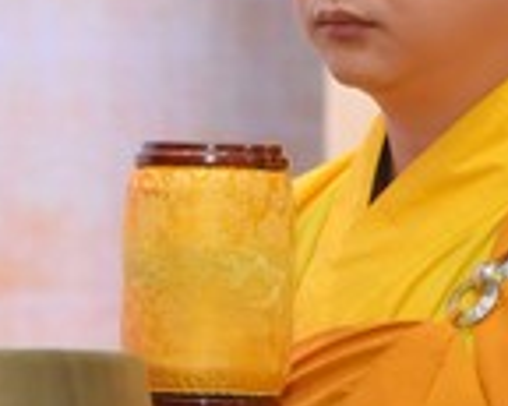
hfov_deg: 3.8
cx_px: 118
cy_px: 191
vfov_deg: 3.0
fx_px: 7633
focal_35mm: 508
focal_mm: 120
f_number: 5
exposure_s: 1/125
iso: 1250
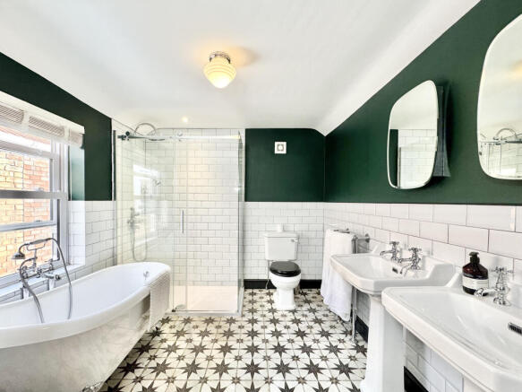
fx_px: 211
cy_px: 196
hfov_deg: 102.1
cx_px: 261
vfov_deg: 85.7
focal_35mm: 14
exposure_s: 1/100
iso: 160
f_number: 2.2
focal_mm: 2.22
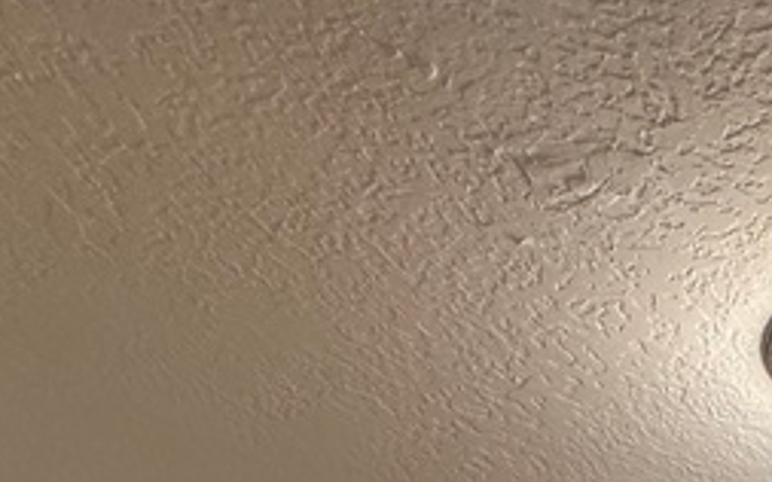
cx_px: 836
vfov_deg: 14.6
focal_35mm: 60
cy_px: 1132
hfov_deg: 30.6
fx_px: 1262
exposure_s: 1/60
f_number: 2.2
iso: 200
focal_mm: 2.22
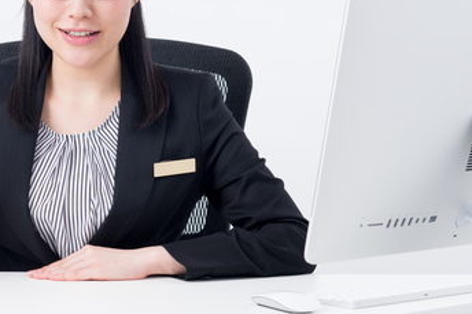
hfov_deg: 12.9
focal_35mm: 158
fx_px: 2070
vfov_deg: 8.7
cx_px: 64
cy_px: 70
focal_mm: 85
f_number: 8
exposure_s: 1/125
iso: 100
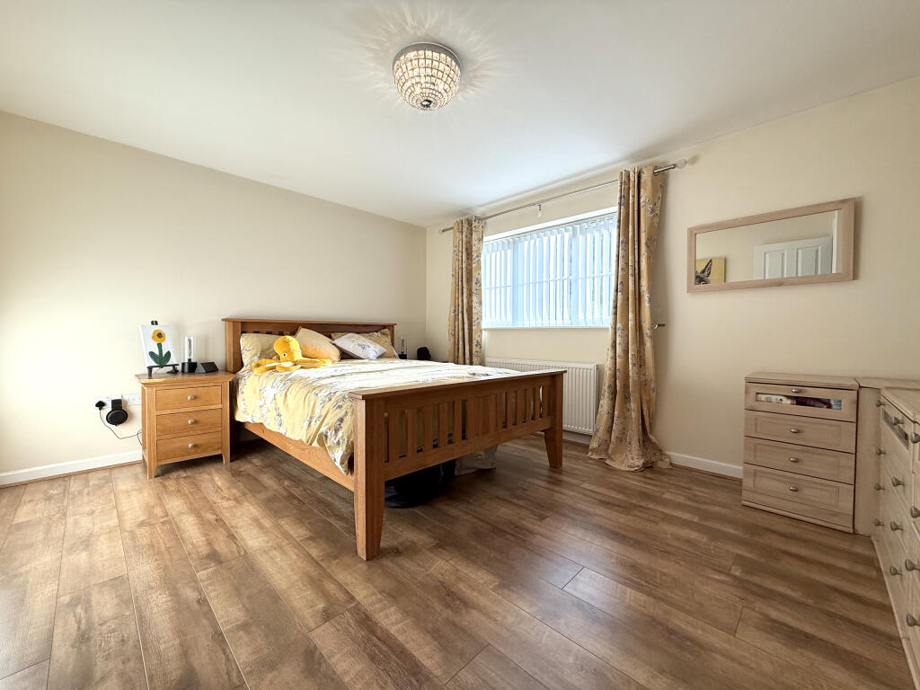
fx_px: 372
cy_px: 345
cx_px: 460
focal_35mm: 14
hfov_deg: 102.1
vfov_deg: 85.7
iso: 64
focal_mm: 2.22
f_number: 2.2
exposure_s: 1/152
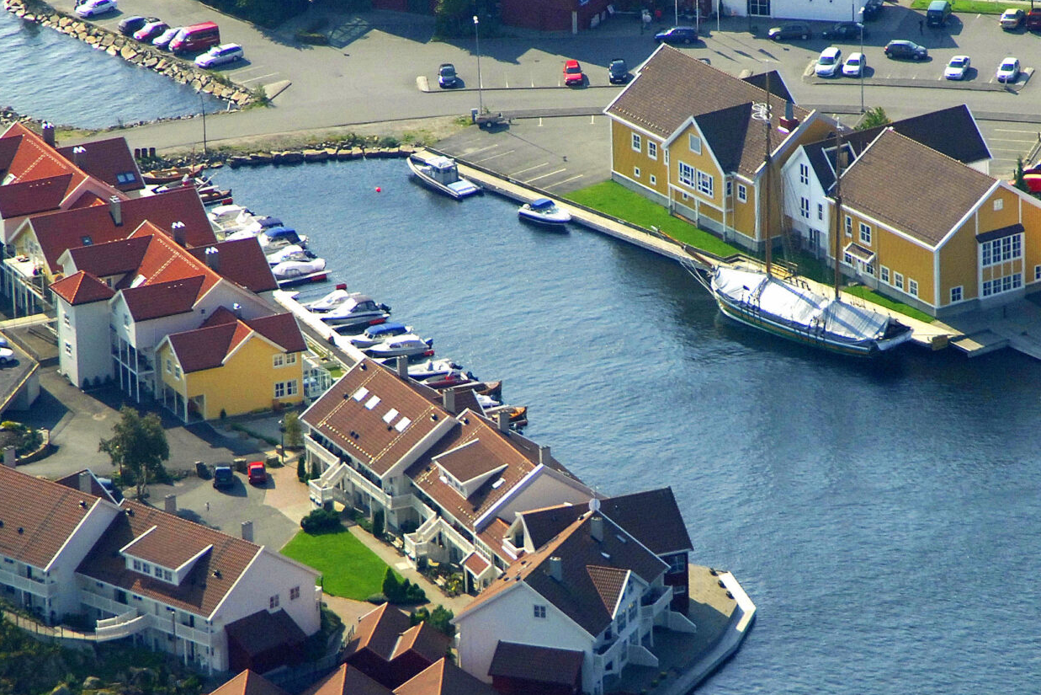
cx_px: 637
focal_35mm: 341
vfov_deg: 4.0
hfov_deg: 6.0
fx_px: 9861
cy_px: 445
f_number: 7.1
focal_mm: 110
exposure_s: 1/1000
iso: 400
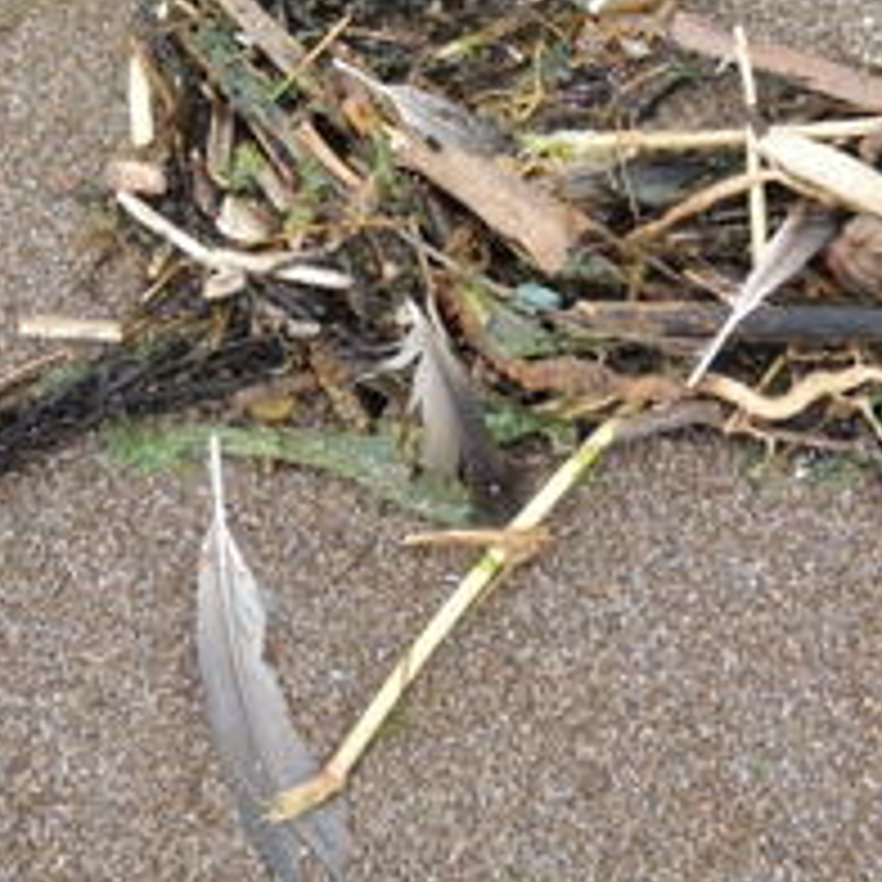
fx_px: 1499
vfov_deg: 30.8
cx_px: 446
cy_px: 32
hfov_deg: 32.8
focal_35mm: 52
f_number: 2.8
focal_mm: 4.3
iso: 100
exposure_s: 1/125
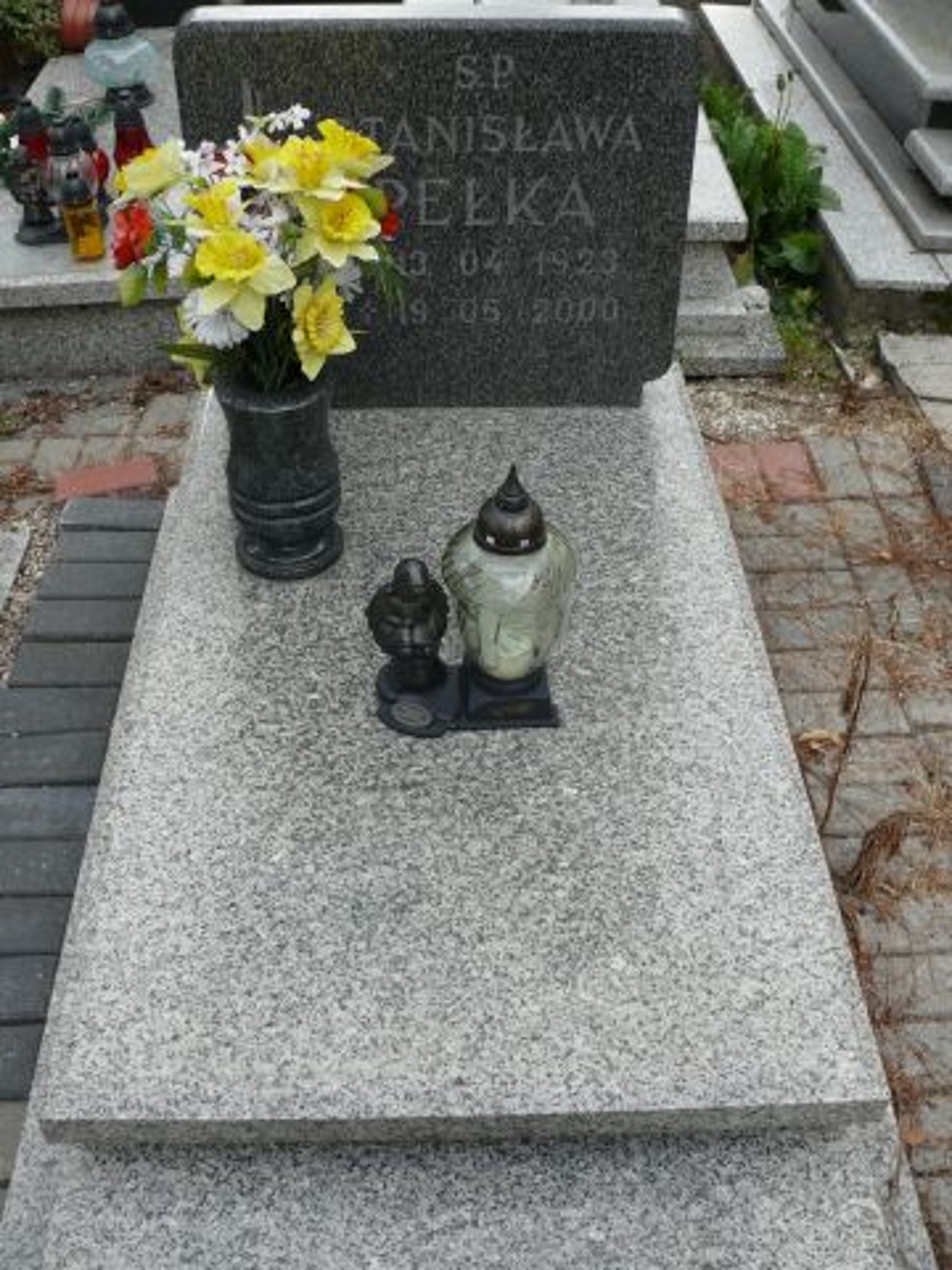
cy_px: 635
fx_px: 1283
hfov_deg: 40.7
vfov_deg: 52.6
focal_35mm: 35
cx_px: 476
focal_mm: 7.4
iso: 100
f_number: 4
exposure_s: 1/160
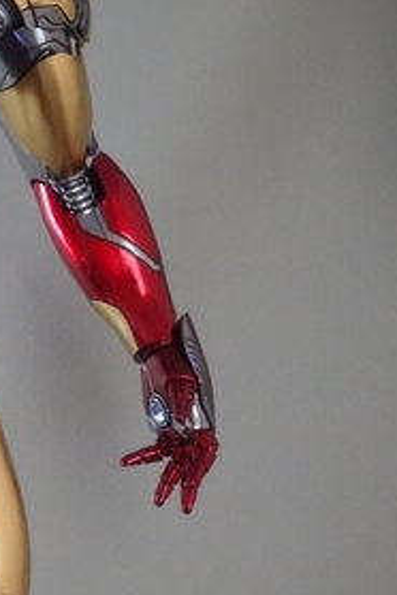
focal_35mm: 112
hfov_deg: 11.8
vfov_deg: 18.2
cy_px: 441
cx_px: -146
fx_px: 1853
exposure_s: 1/5
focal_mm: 14.4
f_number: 11
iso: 1250
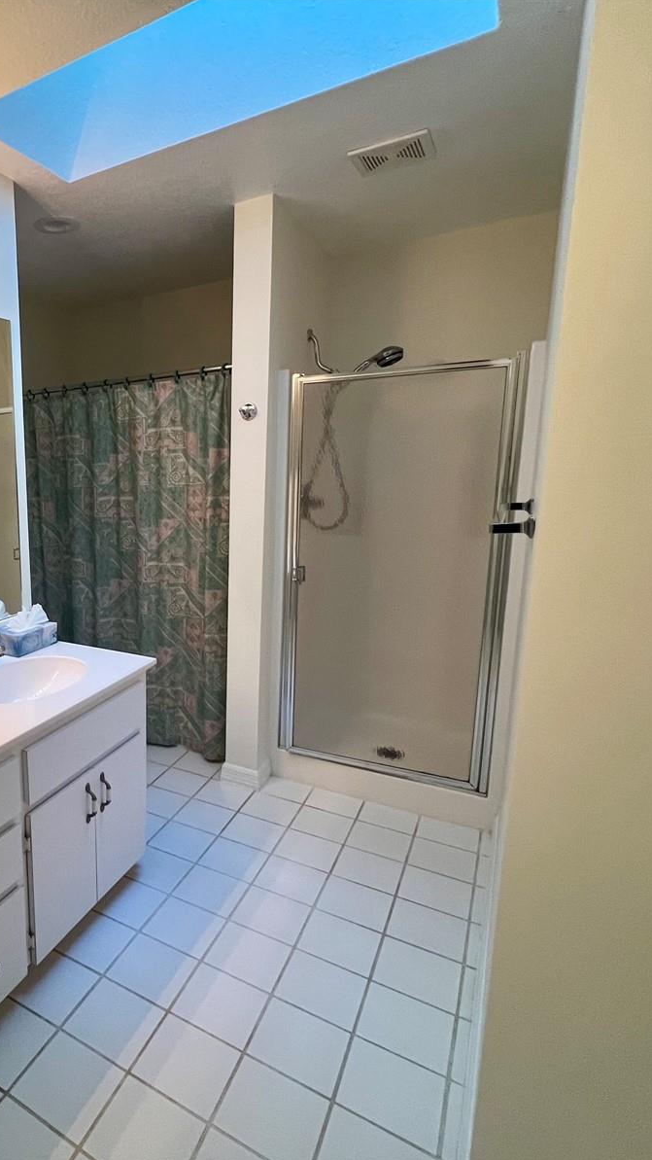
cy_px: 580
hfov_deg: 51.5
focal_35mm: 19
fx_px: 584
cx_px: 66
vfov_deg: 89.6
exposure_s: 1/60
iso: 200
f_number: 1.8
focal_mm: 1.57
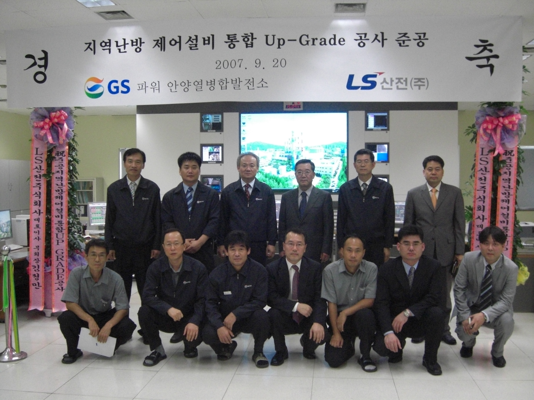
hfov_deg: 49.0
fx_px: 586
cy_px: 200
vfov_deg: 37.7
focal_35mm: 38
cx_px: 267
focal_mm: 7.9
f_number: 2.8
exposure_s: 1/100
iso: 800
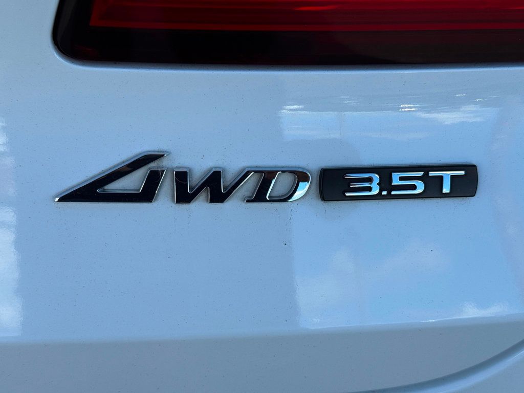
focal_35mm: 48
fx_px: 727
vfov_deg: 30.3
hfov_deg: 39.7
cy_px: 196
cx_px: 262
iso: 64
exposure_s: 1/1754
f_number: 1.78
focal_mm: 6.76
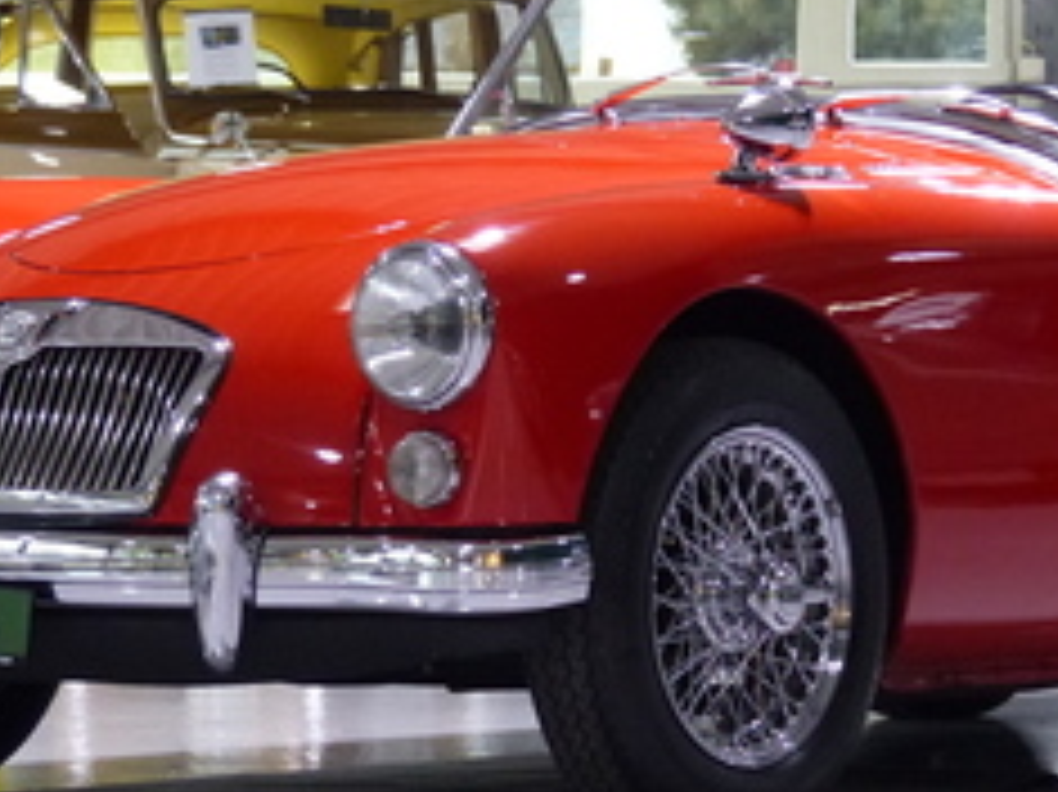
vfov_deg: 5.6
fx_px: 8034
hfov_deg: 7.5
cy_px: 396
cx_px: 741
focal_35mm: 263
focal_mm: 20.9
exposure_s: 1/15
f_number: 2.8
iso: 400
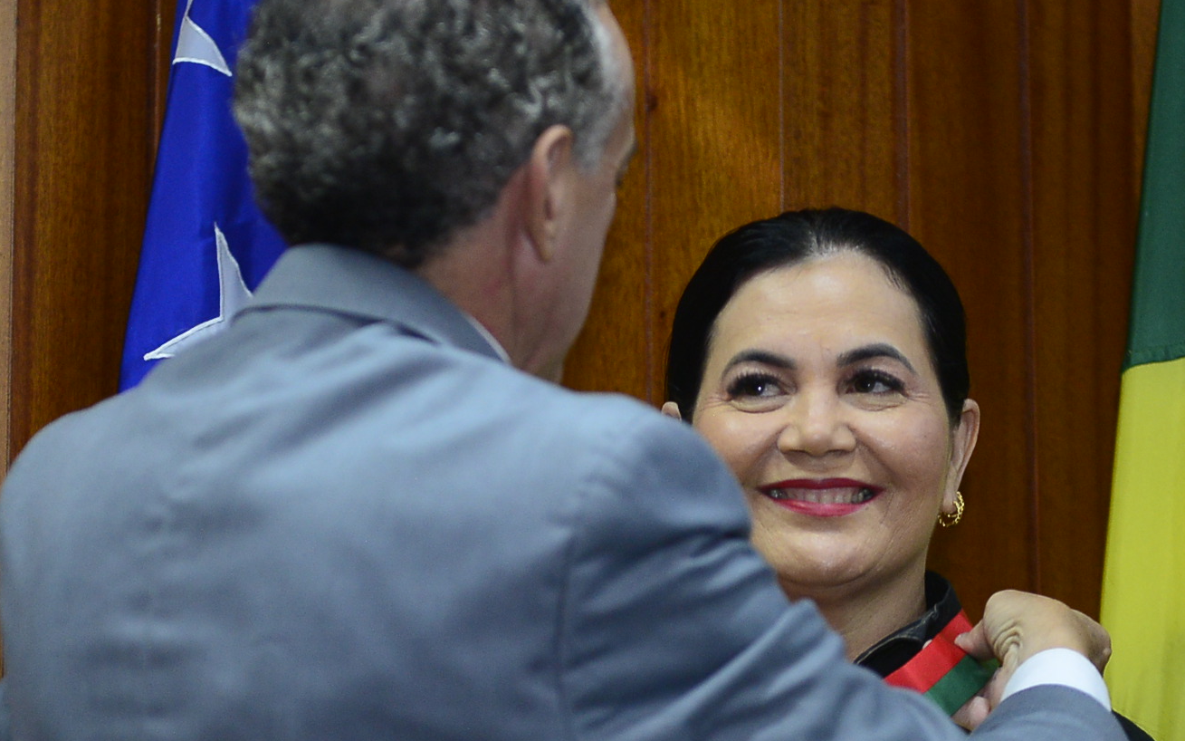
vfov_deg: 8.0
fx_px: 5296
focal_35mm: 164
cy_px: 601
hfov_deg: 12.8
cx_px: 473
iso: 1600
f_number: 4
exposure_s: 1/125
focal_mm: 70
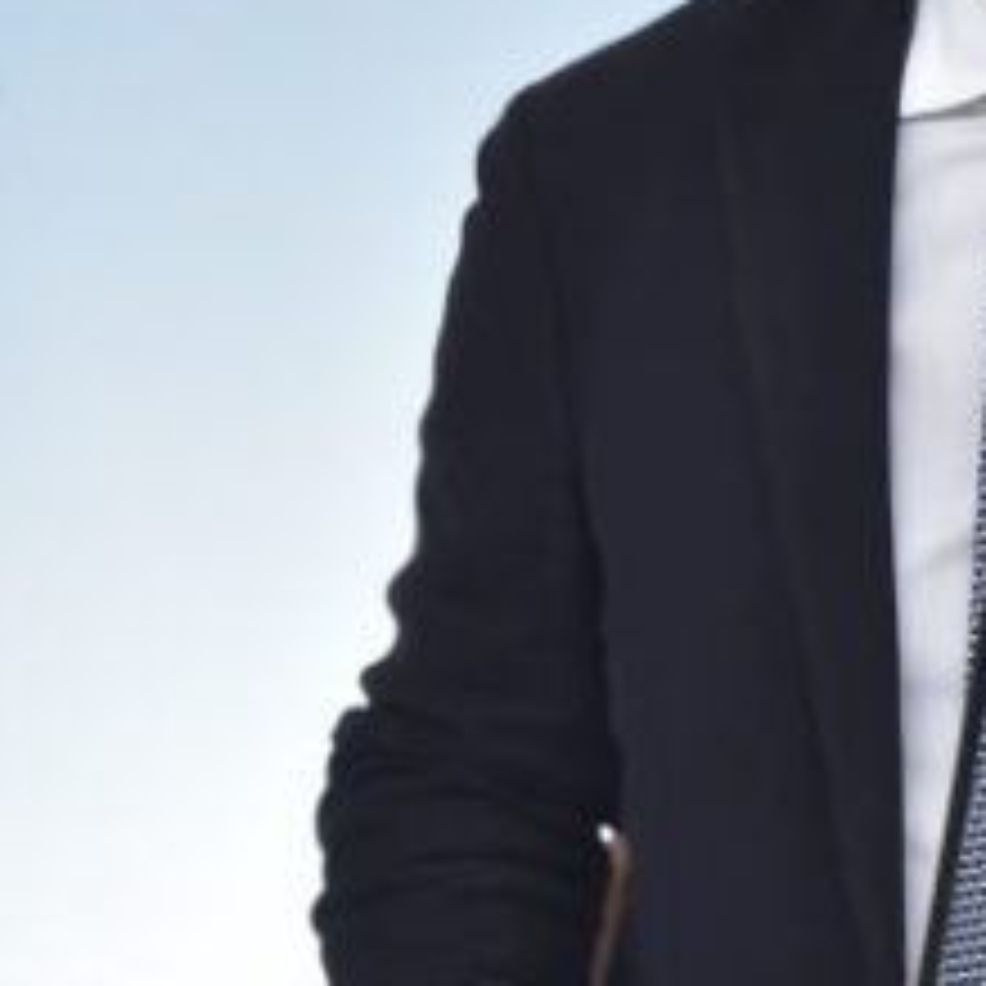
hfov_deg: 3.9
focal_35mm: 447
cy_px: 155
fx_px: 14405
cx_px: 1544
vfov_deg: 3.9
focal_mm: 150
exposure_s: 1/200
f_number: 6.3
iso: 5000
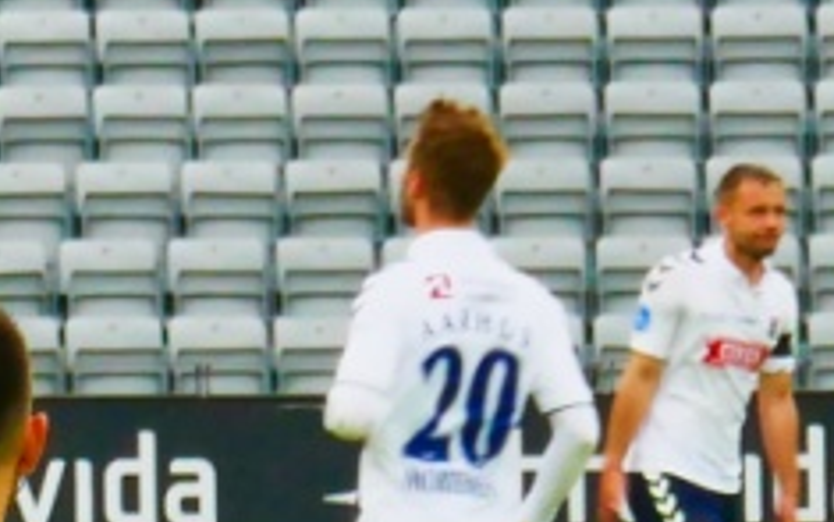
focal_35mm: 1307
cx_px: -1090
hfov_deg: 1.6
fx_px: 29714
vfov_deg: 1.0
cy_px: -323
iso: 500
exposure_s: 1/125
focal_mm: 68.6
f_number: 5.9
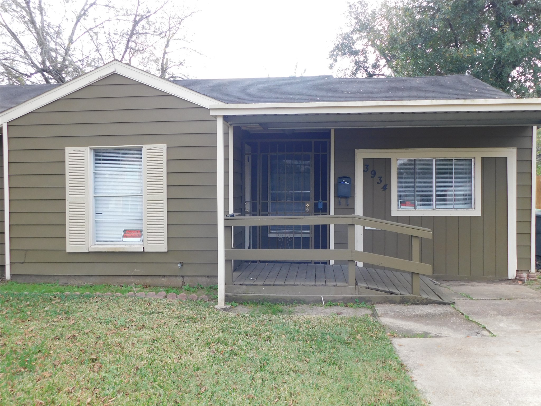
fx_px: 469
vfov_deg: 46.8
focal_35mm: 30
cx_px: 270
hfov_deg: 60.0
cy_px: 203
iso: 125
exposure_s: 1/200
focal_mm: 5.3
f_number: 3.2
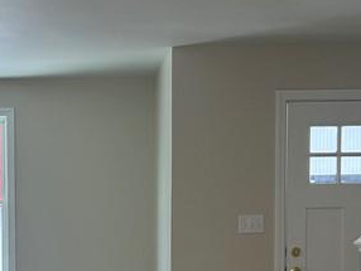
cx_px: 23
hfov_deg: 20.6
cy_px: 258
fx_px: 971
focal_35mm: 93
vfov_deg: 15.7
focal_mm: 5.7
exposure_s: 1/458
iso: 50
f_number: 1.5
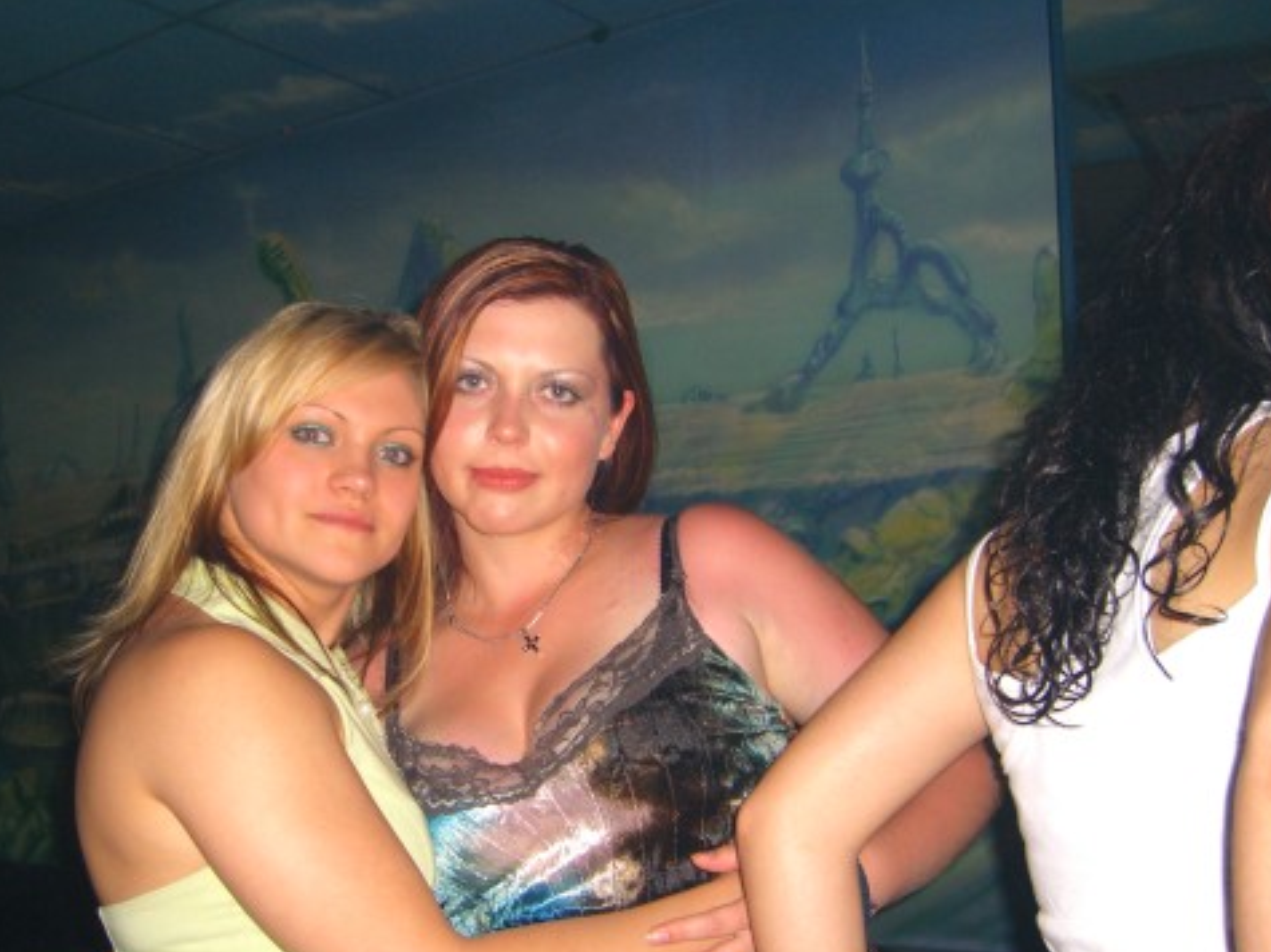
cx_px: 487
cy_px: 556
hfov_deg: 39.4
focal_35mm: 48
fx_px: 1762
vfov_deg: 30.2
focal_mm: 7.9
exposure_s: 1/60
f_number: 2.8
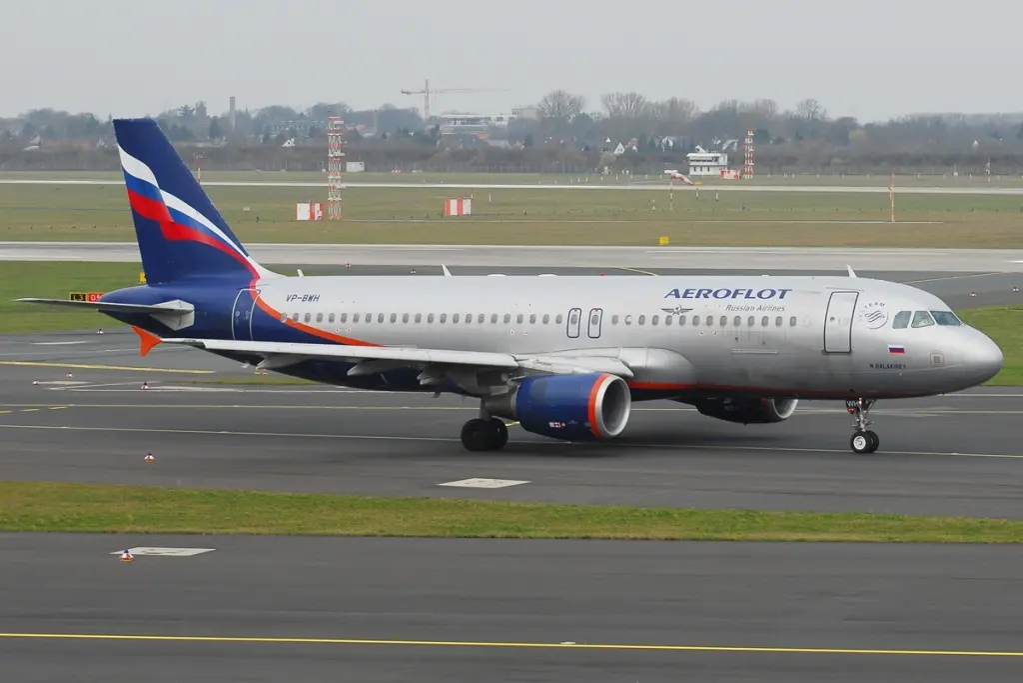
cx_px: 512
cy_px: 342
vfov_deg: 10.8
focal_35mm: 128
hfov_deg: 16.1
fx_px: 3623
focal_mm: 85
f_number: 7.1
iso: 200
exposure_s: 1/400
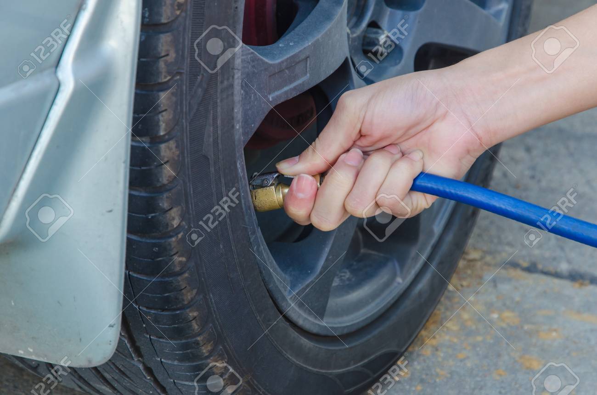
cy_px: 198
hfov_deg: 19.5
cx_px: 298
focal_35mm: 105
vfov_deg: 13.0
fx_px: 1737
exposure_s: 1/60
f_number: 8
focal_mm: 70
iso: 400
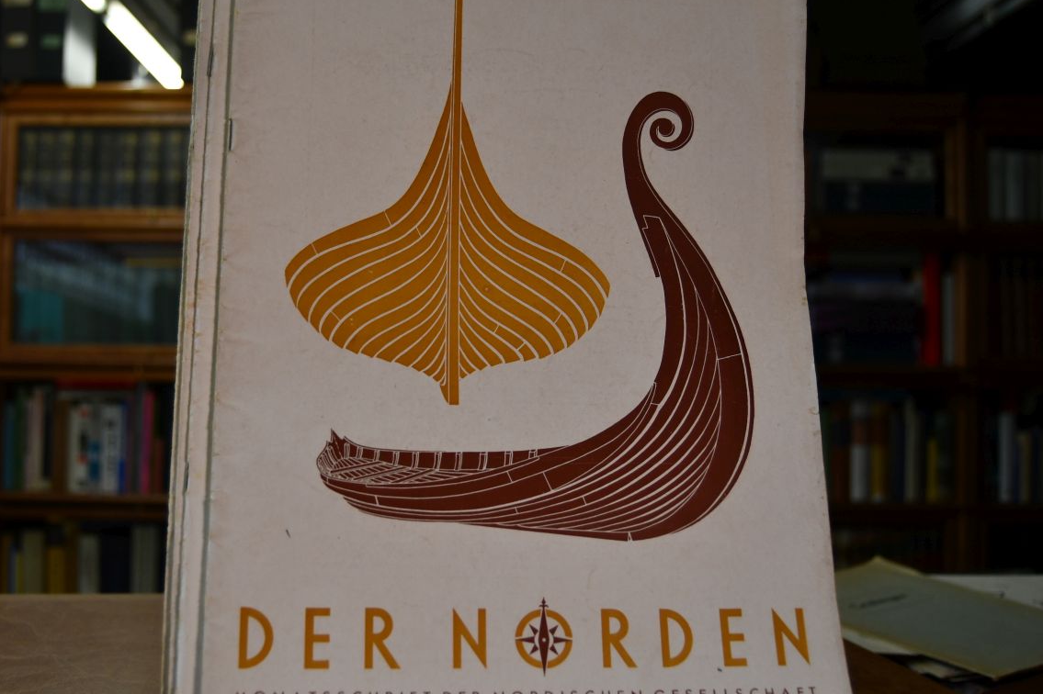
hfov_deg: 51.7
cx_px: 436
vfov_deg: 35.9
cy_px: 358
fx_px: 1072
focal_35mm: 37
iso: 500
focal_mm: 20
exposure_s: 1/250
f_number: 3.5
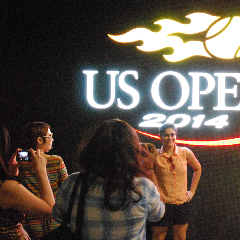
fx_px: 541
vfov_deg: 25.0
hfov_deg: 24.5
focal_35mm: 69
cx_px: 204
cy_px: 114
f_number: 2.8
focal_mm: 30
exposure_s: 1/125
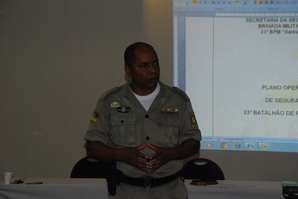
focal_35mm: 120
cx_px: 149
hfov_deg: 17.1
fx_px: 994
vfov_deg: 11.4
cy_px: 100
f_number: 5.6
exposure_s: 1/60
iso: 1600
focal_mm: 80
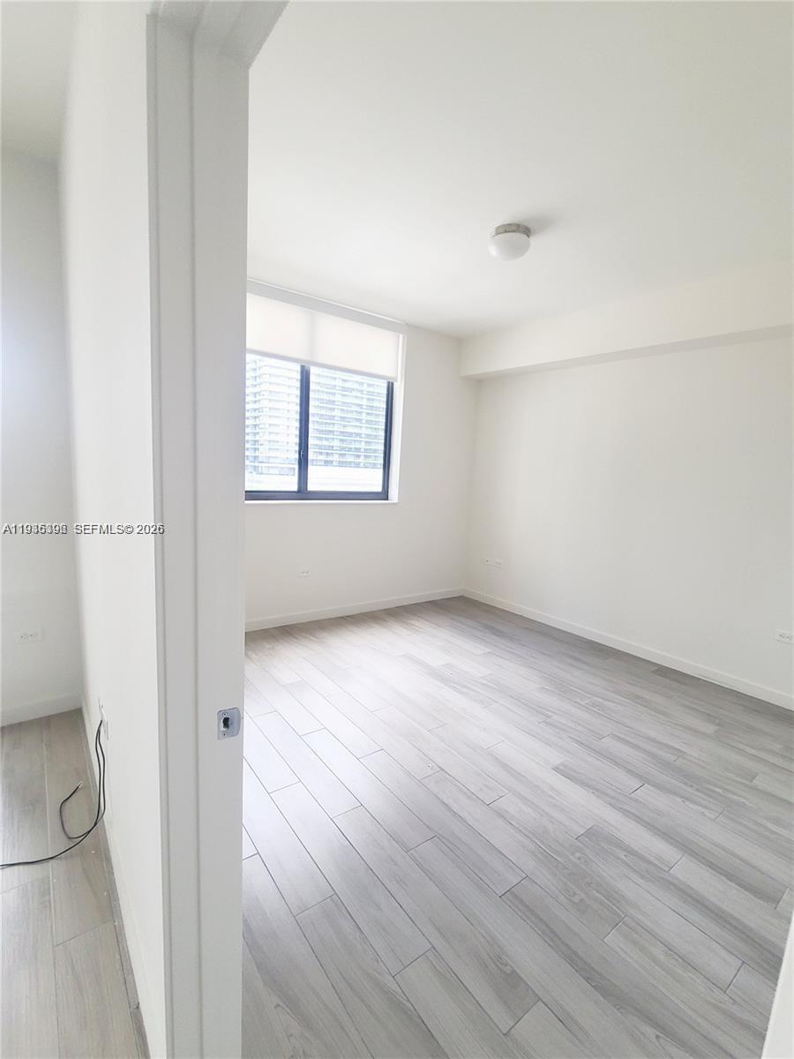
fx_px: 398
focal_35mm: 13
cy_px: 530
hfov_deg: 89.9
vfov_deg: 106.2
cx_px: 397
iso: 160
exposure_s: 1/60
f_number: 2.2
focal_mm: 2.2
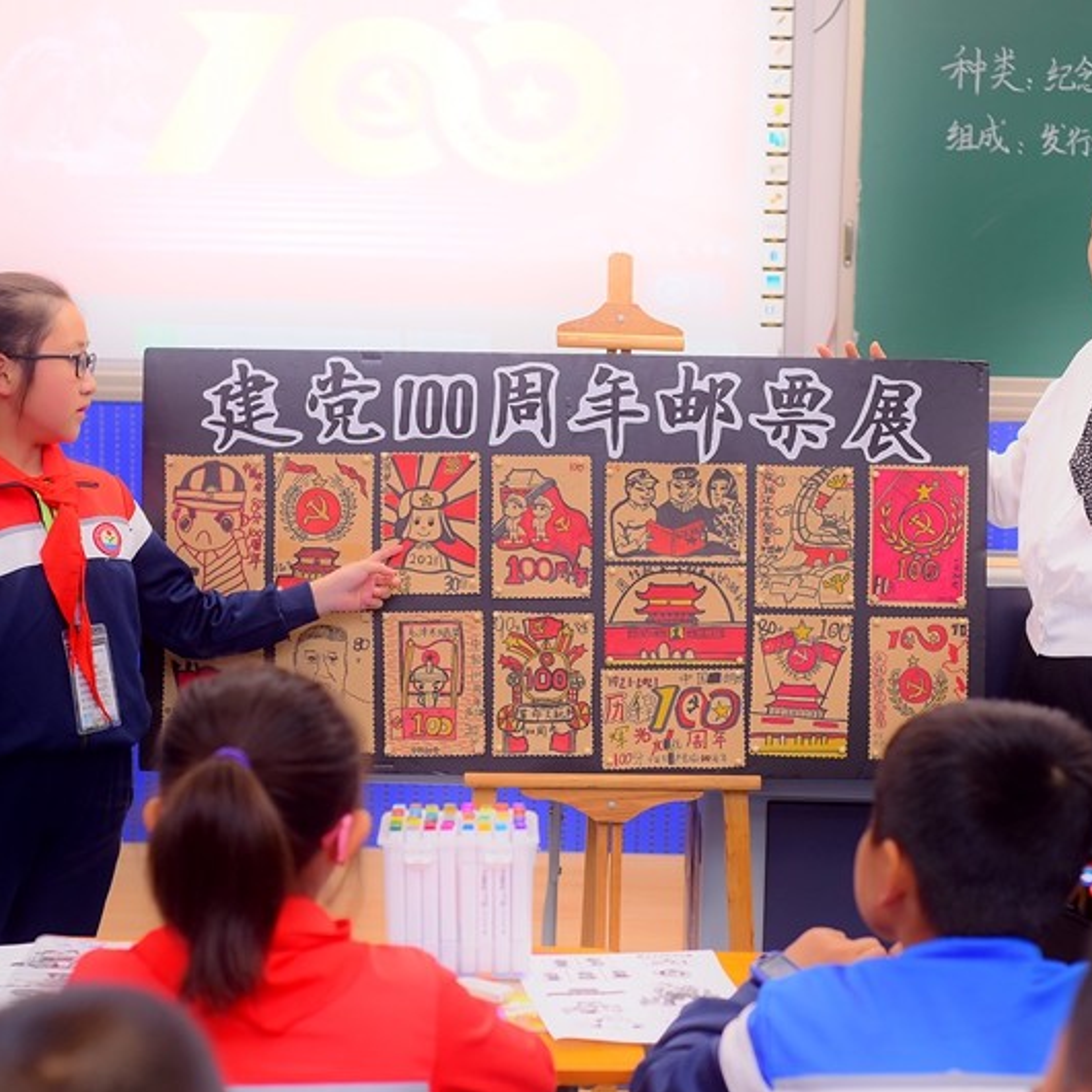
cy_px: 547
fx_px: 2284
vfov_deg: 26.9
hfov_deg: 26.9
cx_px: 590
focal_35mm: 64
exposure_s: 1/100
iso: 640
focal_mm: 50
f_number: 3.2
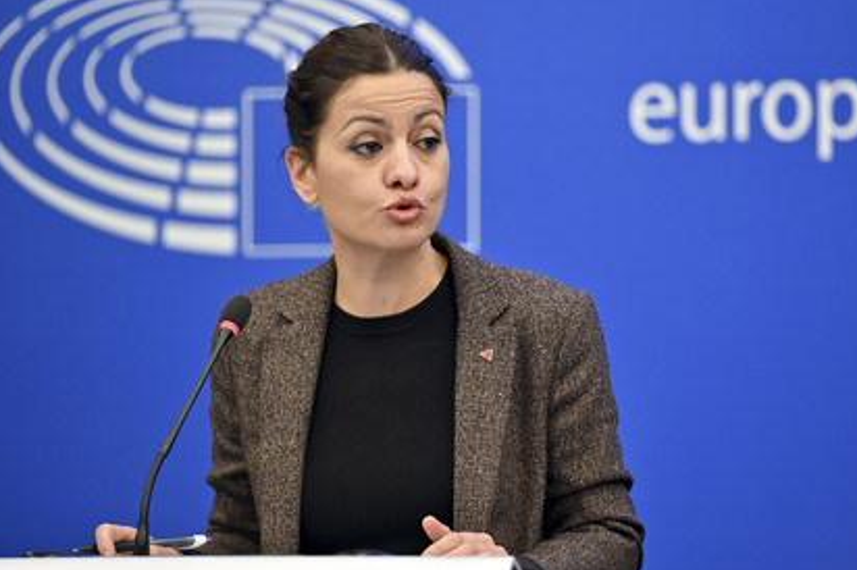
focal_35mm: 186
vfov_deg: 7.4
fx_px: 4424
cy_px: 275
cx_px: 452
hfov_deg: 11.1
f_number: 2.8
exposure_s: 1/160
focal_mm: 170
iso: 640
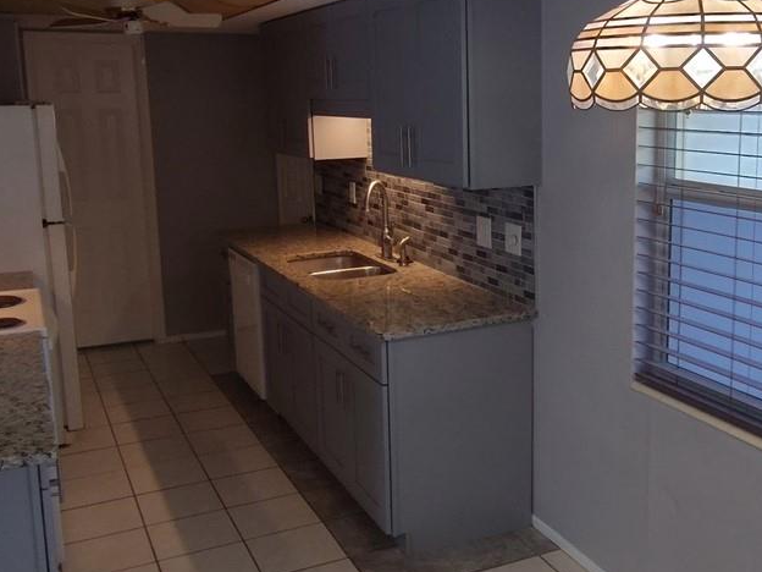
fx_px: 903
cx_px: 502
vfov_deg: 35.1
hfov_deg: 45.2
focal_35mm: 41
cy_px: 246
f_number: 2.2
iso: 249
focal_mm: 1.66
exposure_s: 1/60
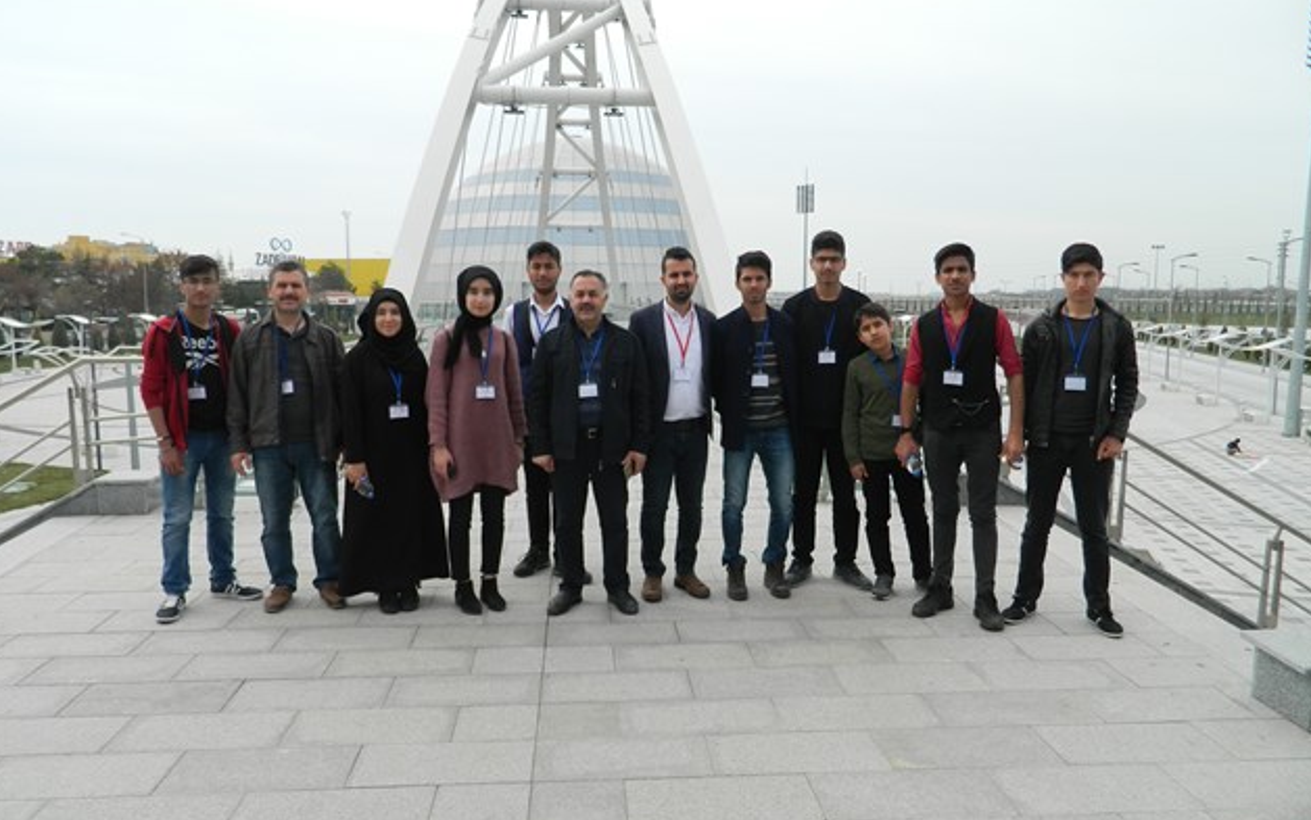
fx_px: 965
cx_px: 656
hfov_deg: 68.4
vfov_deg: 46.1
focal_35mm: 27
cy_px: 409
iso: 80
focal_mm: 4.5
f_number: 3.1
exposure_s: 1/800
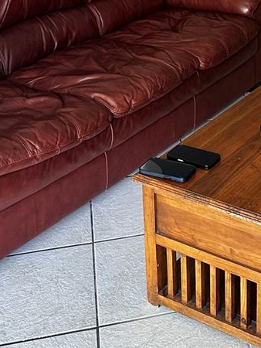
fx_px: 643
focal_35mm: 64
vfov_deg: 28.2
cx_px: 266
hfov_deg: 22.0
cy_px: -9
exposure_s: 1/80
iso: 250
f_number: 1.78
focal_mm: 6.86
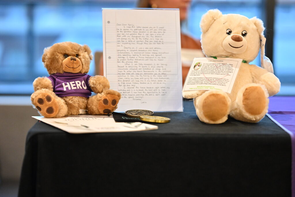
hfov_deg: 23.9
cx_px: 148
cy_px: 98
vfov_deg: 16.1
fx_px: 697
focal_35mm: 85
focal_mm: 85
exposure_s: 1/800
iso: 4000
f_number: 1.8
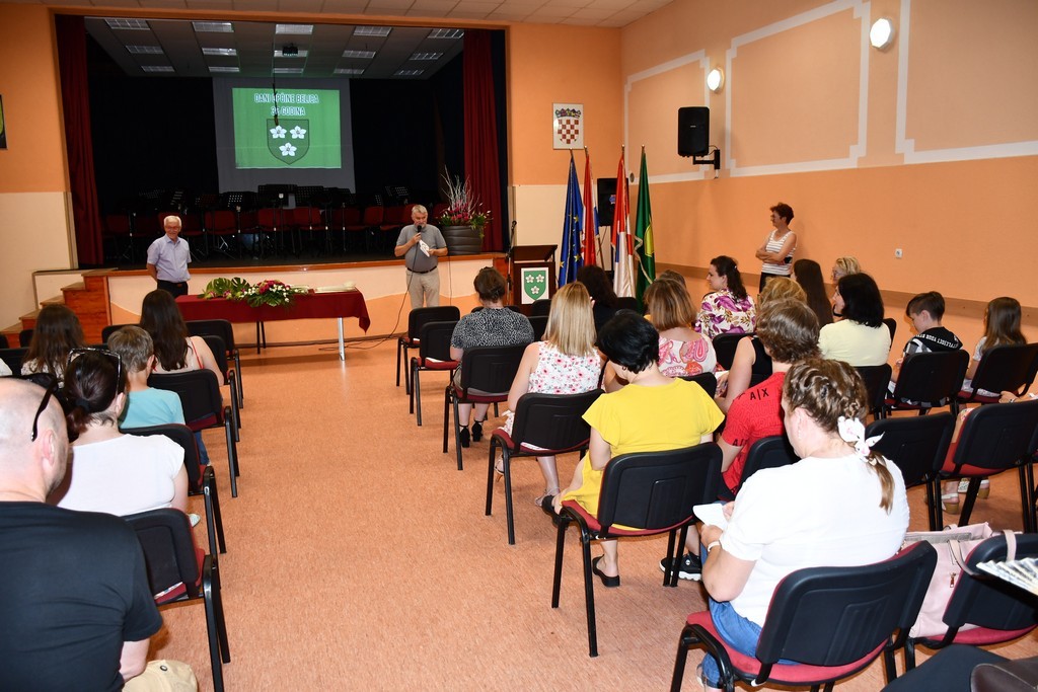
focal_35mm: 27
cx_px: 519
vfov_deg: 47.9
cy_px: 346
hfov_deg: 67.4
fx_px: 779
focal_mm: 18
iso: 560
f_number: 3.5
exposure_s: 1/60
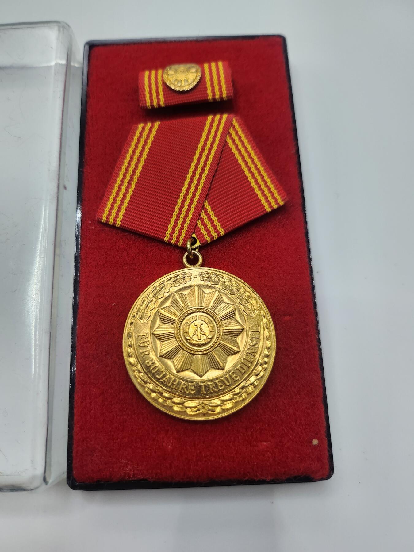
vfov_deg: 71.6
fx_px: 383
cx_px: 207
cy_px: 276
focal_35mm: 24
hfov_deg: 56.8
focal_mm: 5
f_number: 1.8
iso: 125
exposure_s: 1/100
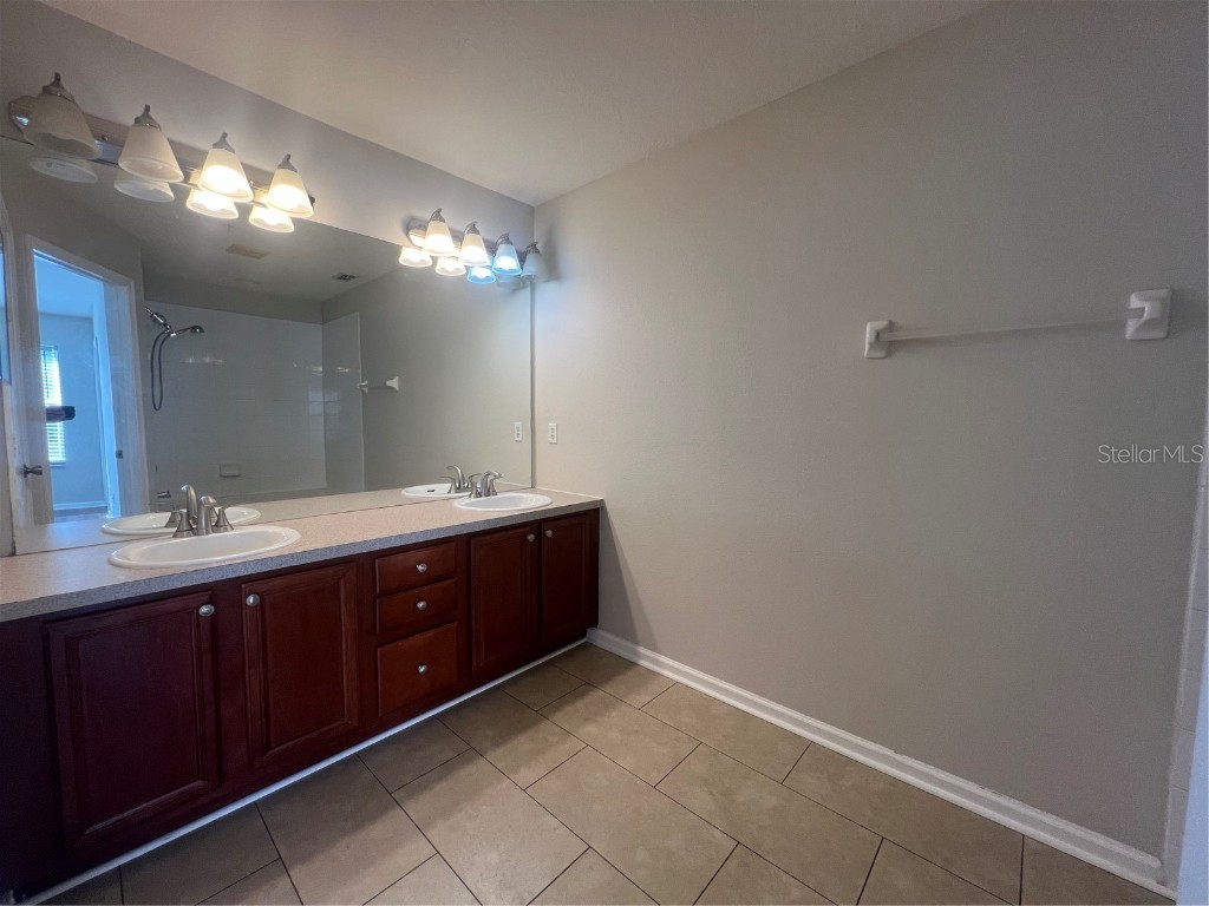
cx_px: 604
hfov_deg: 106.2
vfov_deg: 89.9
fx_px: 454
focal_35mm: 13
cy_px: 453
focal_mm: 1.57
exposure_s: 1/120
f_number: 1.8
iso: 100
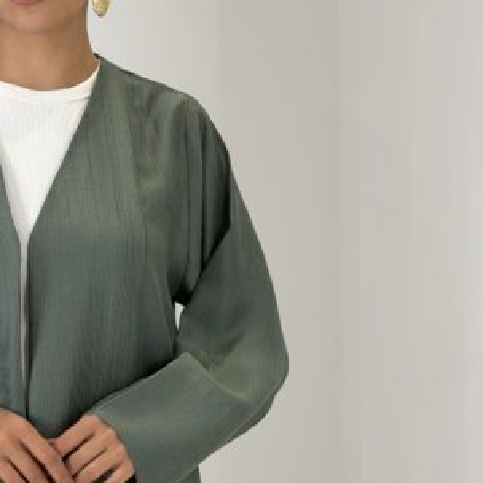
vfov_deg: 15.5
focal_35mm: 112
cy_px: 335
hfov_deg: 15.3
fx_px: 1768
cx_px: 19
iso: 64
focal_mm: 6.76
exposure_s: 1/472
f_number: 1.78
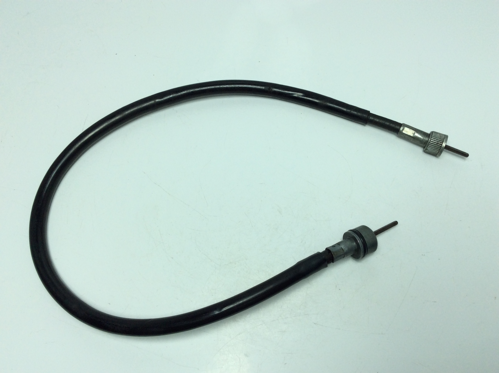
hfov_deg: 56.9
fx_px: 461
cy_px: 186
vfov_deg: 44.1
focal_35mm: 32
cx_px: 250
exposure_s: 1/629
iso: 32
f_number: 2.4
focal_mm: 3.3
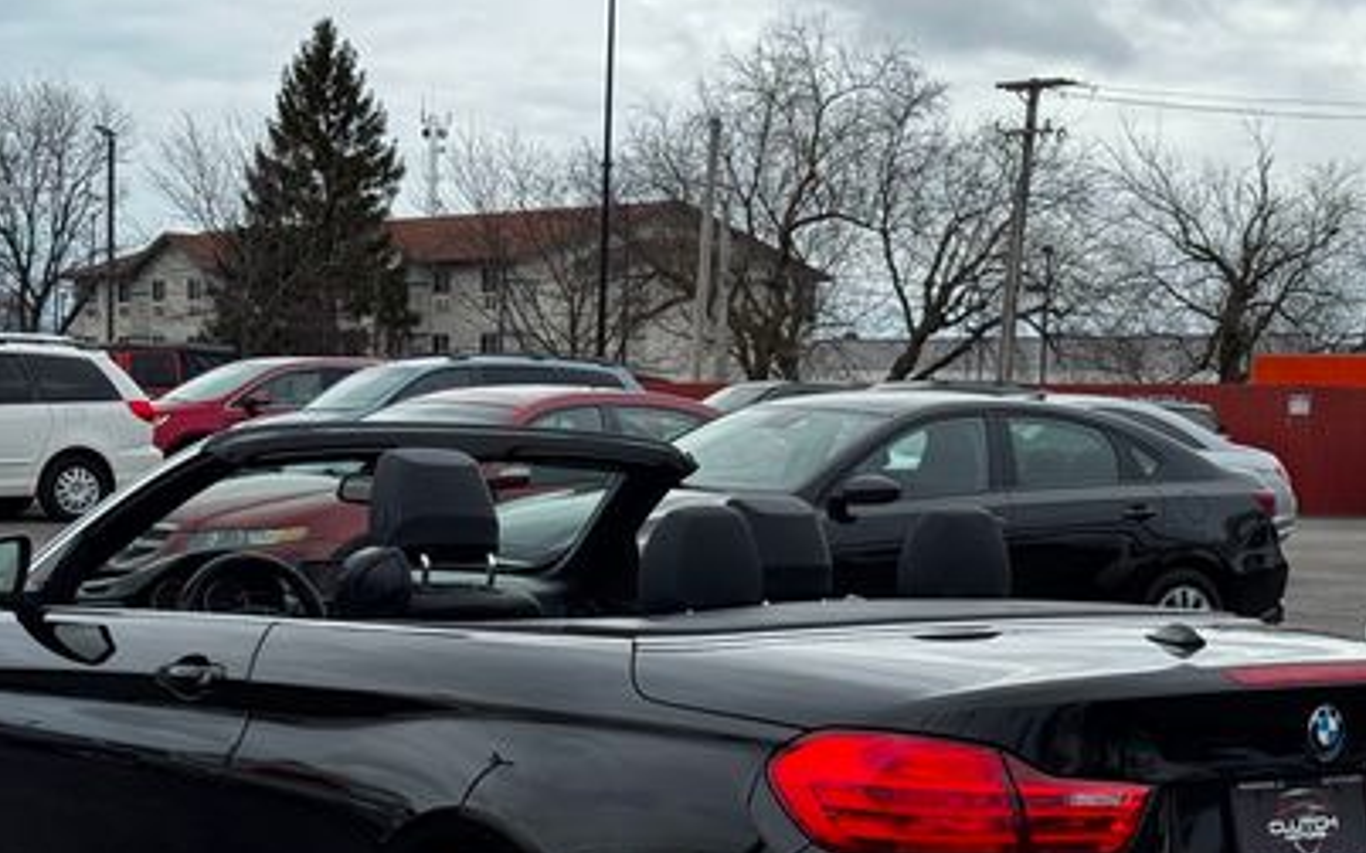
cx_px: 676
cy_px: 625
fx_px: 3015
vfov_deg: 16.0
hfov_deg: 25.5
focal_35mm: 81
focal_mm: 6.76
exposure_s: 1/2717
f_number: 1.78
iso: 64
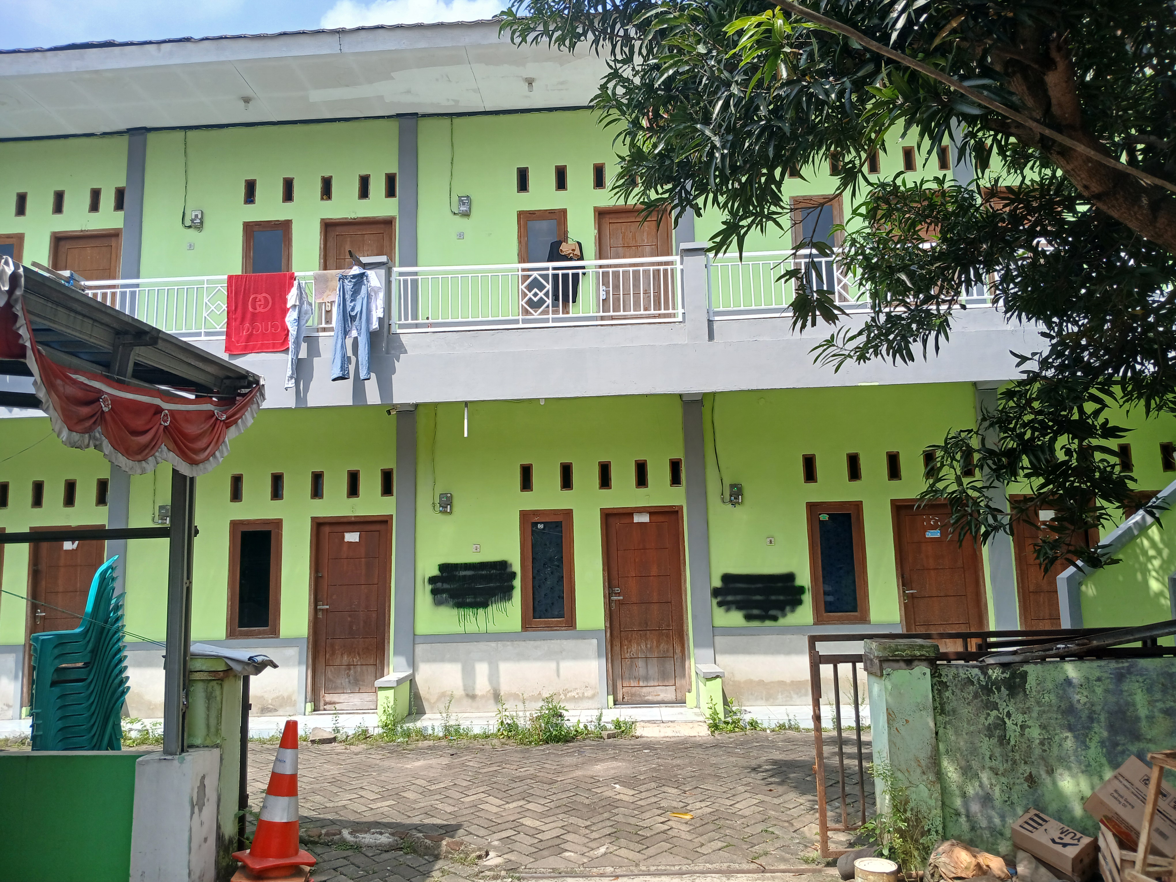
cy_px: 441
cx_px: 588
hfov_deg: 67.3
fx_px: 883
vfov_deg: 53.1
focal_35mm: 26
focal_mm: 3.98
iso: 20
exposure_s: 1/347
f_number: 1.8
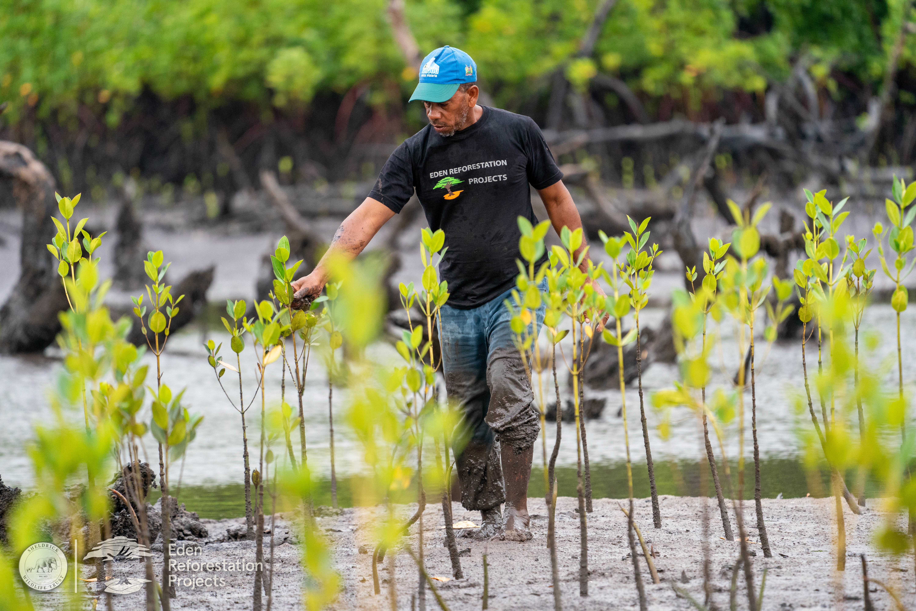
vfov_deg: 3.6
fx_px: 9643
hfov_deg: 5.4
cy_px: 306
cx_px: 458
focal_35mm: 379
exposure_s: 1/1000
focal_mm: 379
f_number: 5.6
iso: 3200
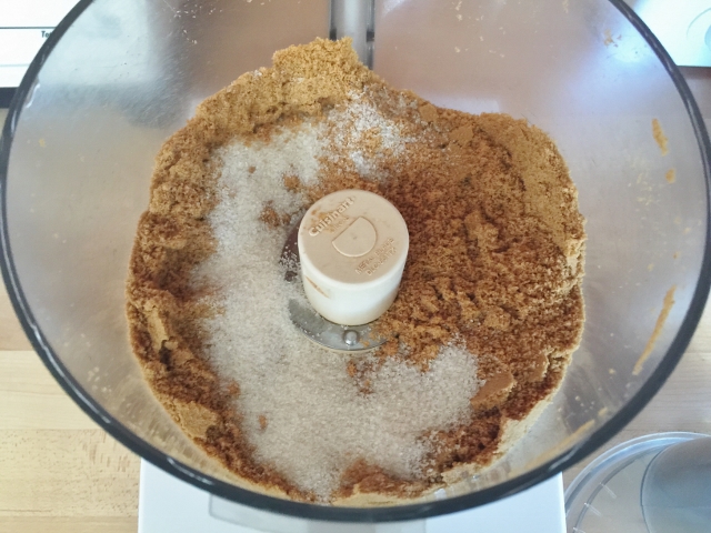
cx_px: 356
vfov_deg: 48.2
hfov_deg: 61.7
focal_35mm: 29
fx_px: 596
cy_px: 266
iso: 100
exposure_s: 1/8
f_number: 2.2
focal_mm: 4.15
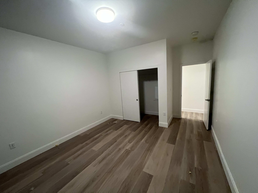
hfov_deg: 106.2
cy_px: 96
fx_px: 97
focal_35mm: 13
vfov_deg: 89.9
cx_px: 129
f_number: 1.8
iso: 500
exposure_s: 1/60
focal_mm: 1.57
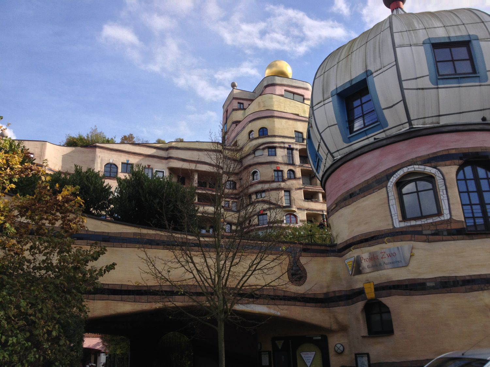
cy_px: 184
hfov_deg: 52.6
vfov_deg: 40.7
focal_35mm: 35
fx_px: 495
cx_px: 245
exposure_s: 1/1042
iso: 50
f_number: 2.4
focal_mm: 4.28
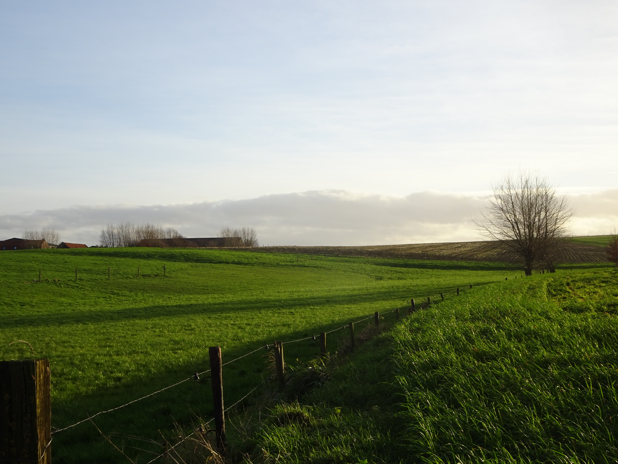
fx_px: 857
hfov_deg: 39.7
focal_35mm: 48
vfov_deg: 30.3
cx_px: 309
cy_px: 232
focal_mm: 8.18
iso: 80
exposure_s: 1/400
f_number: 4.5
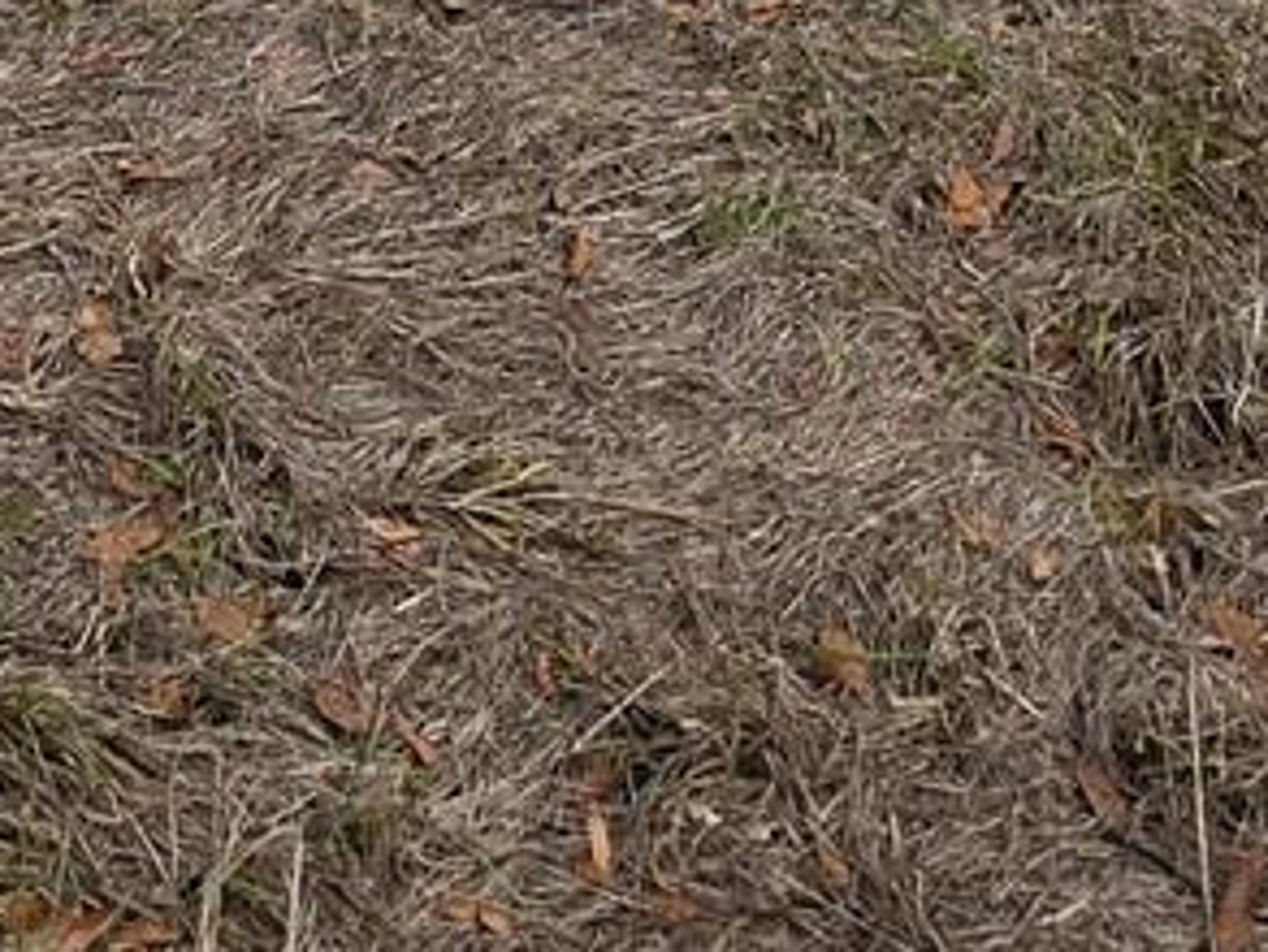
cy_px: -1536
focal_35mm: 71
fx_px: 2602
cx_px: 316
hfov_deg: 27.0
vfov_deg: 13.2
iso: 50
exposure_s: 1/2805
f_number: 2.2
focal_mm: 2.2
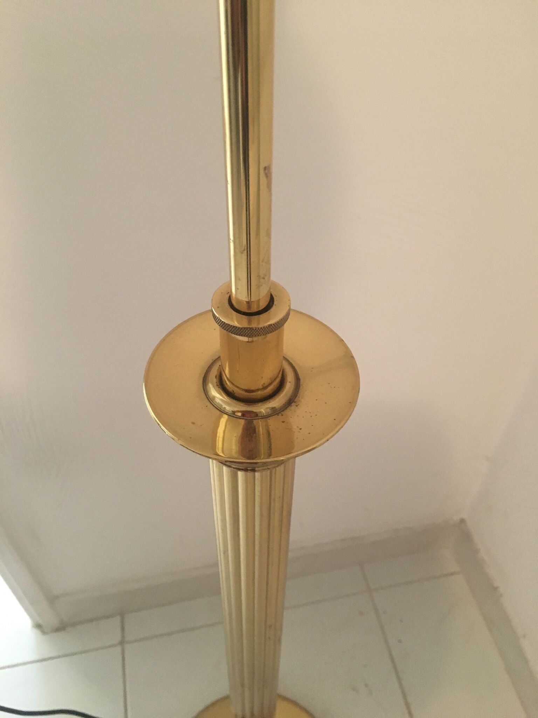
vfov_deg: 61.7
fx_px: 601
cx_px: 269
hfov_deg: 48.2
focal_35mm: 29
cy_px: 359
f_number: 2.2
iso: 200
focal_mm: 4.15
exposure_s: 1/20
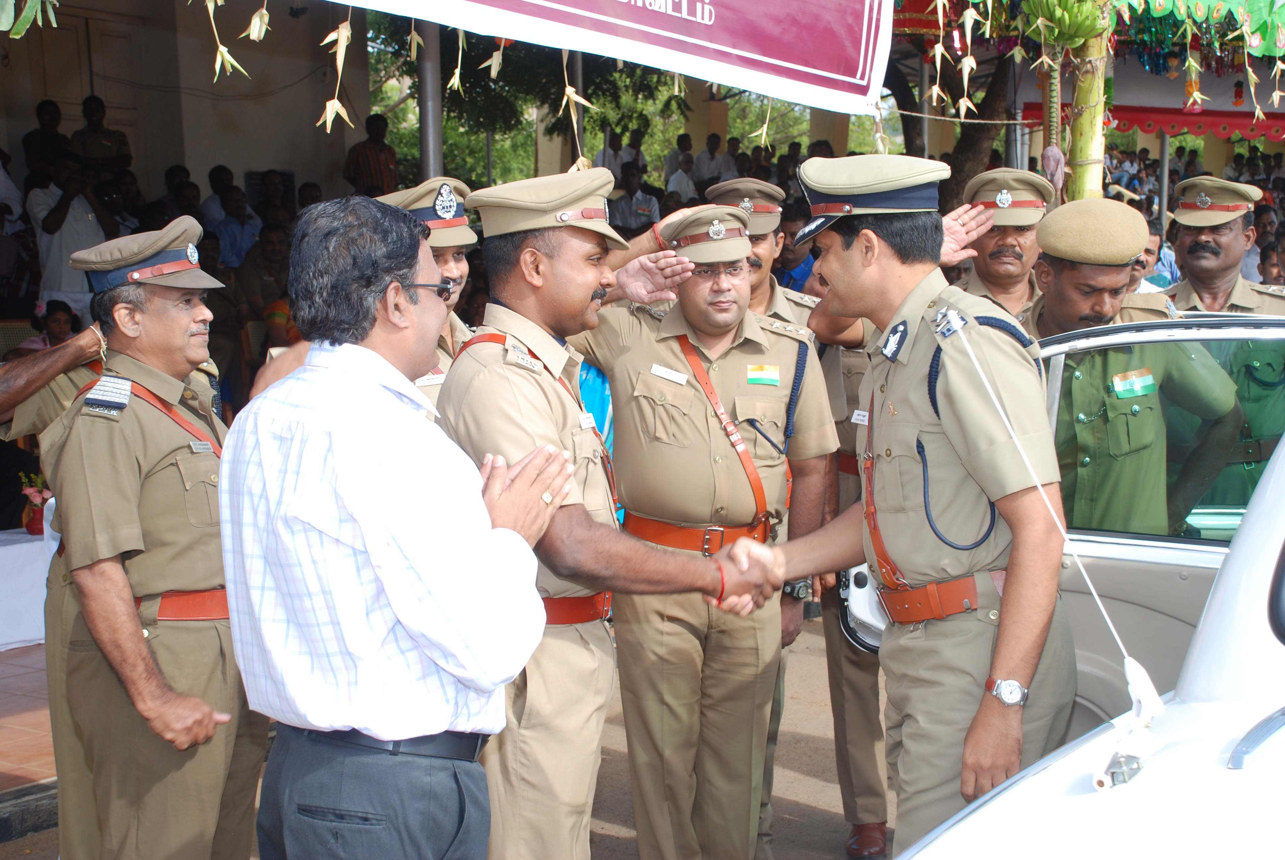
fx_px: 1876
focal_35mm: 52
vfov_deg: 25.8
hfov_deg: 37.8
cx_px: 642
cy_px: 430
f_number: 7.1
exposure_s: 1/100
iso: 125
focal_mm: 35
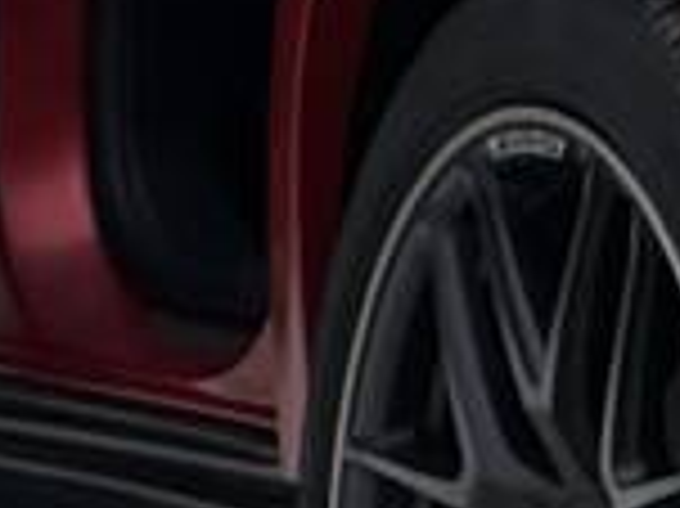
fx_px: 18726
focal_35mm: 954
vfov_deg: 1.6
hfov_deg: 2.1
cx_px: 594
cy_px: -310
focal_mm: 15.66
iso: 64
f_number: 2.8
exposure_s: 1/461
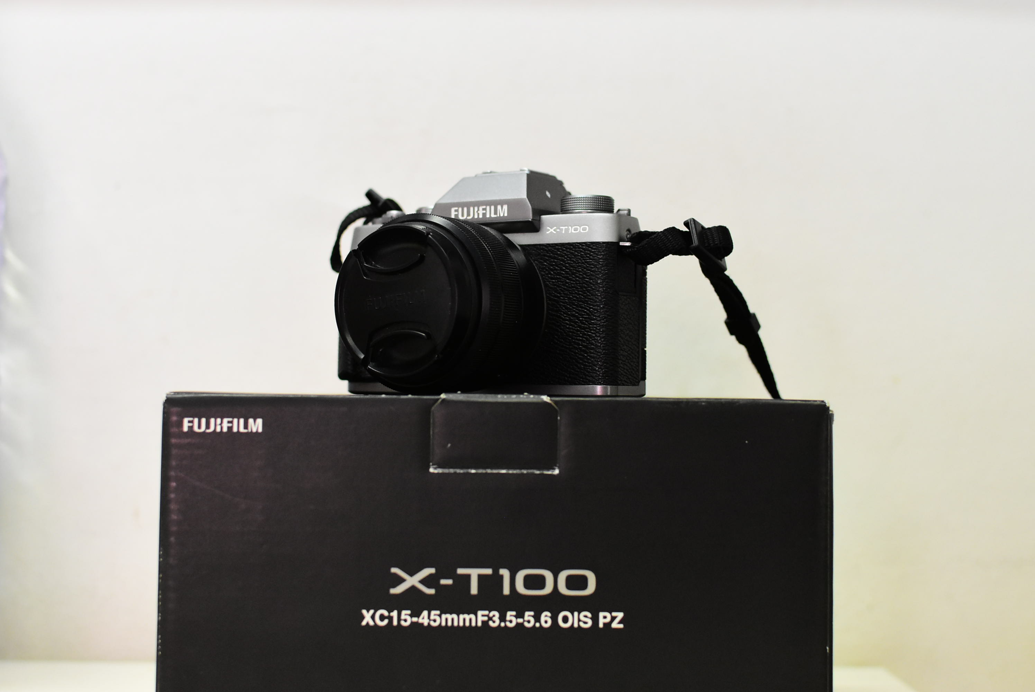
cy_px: 346
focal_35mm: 52
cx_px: 518
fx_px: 1510
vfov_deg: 25.8
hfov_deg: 37.8
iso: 3200
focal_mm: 35
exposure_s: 1/125
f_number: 4
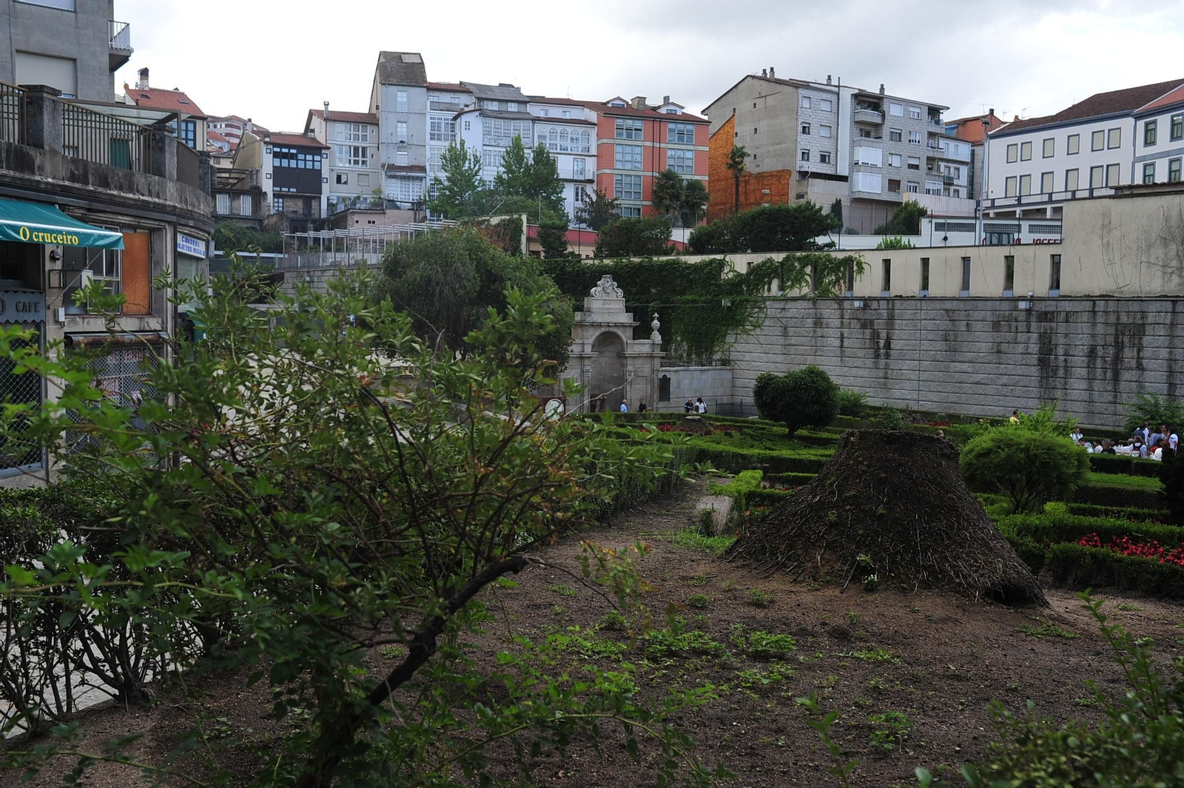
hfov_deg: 54.5
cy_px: 394
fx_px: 1150
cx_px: 592
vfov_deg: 37.8
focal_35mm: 35
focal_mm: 35
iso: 400
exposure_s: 1/400
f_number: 7.1
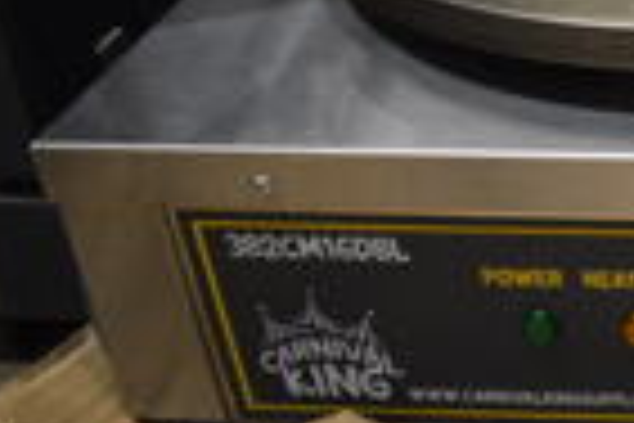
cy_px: 112
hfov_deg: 14.2
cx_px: 1317
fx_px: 2060
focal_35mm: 117
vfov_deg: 11.7
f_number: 3.5
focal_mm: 18
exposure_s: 1/125
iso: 1600
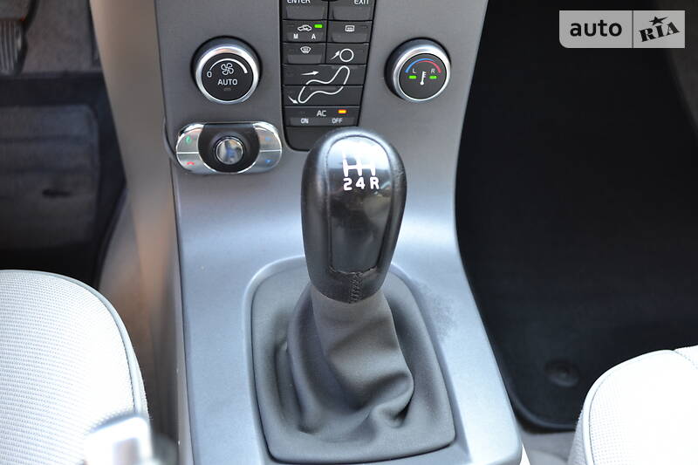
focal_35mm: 42
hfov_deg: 46.4
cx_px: 349
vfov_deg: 31.9
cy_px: 232
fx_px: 814
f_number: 4.5
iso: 400
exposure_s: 1/20
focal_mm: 28
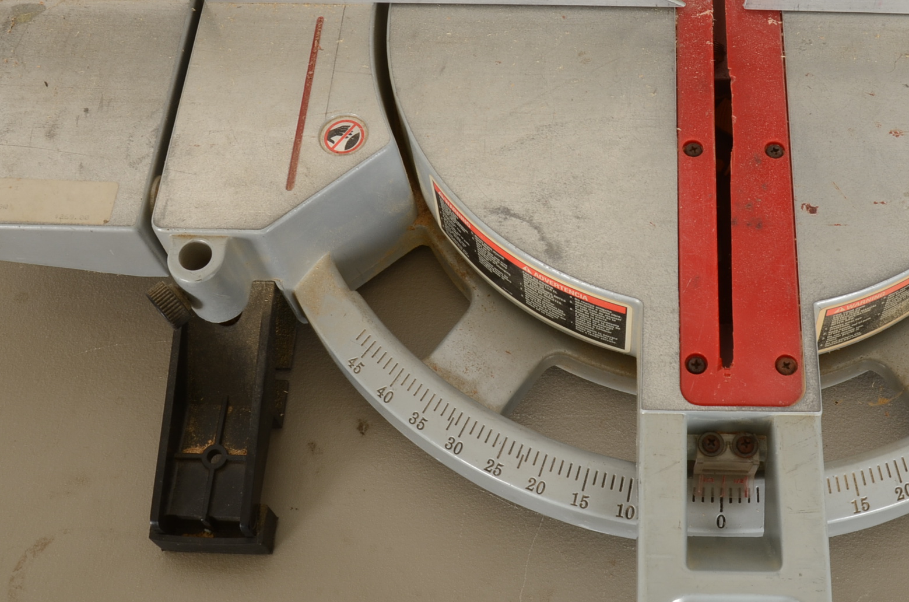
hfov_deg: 39.3
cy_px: 190
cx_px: 620
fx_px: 1254
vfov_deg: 26.8
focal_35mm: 50
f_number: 13
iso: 125
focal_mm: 21
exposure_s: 1/125
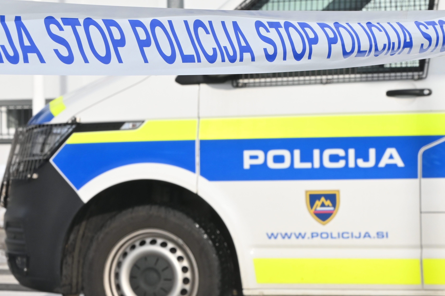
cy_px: 163
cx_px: 262
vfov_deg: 6.6
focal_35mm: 207
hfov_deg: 9.9
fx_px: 2557
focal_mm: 116
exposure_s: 1/500
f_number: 20
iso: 1250
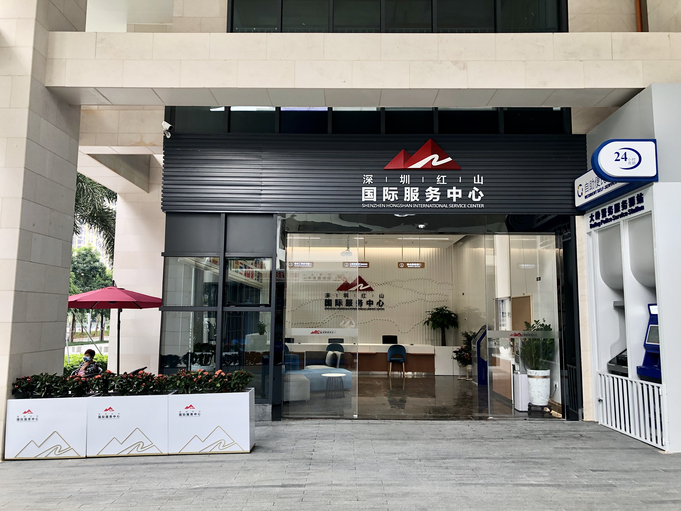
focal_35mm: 28
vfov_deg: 49.7
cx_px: 340
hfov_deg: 63.4
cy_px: 256
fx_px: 551
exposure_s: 1/120
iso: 125
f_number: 1.8
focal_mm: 3.99
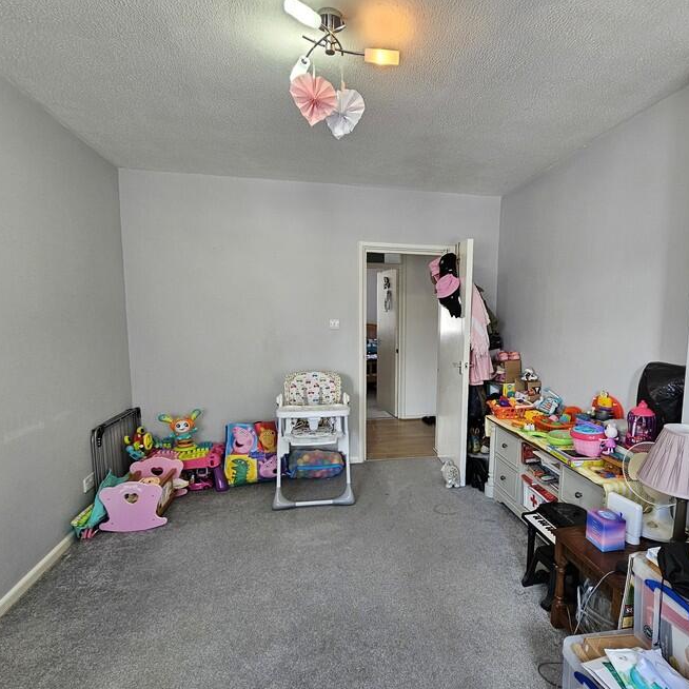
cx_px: 398
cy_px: 369
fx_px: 405
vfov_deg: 80.6
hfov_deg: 80.1
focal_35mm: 18
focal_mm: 2.2
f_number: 2.2
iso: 250
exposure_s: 1/50
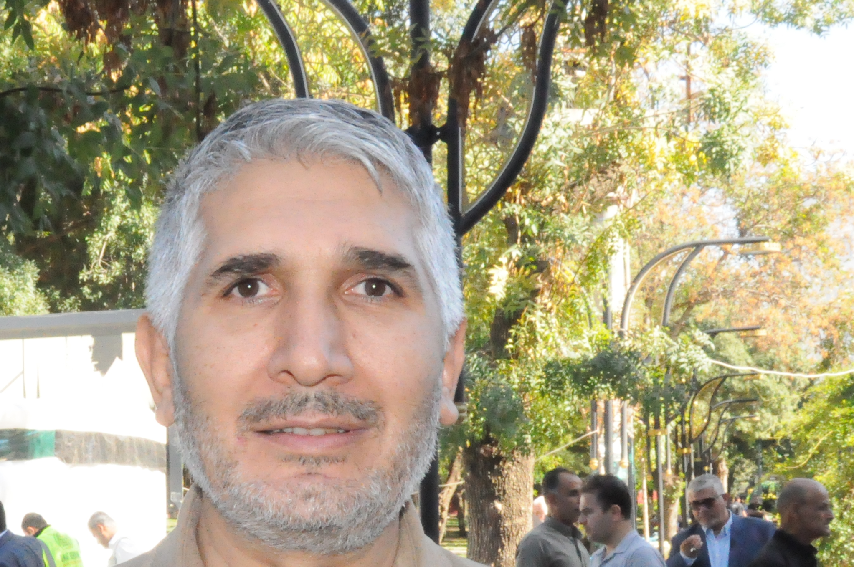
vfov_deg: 20.1
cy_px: 524
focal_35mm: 66
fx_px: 1565
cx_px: 260
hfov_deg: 30.2
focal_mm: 21
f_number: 25
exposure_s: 1/200
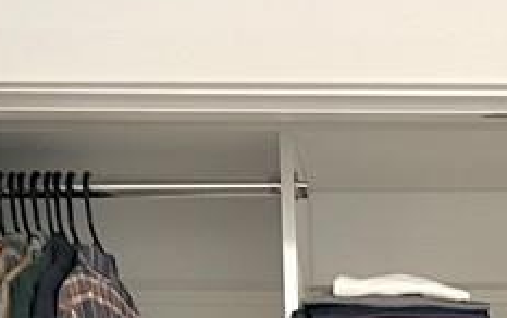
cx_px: 577
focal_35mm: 121
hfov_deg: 16.6
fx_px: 1673
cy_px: 708
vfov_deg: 9.8
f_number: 1.5
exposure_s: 1/60
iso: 500
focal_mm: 5.7
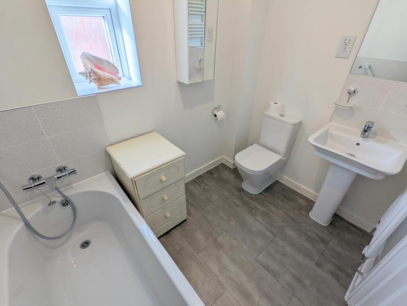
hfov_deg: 94.4
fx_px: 188
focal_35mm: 16
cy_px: 153
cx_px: 204
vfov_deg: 78.2
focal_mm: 2.35
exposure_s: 1/111
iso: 50
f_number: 2.2
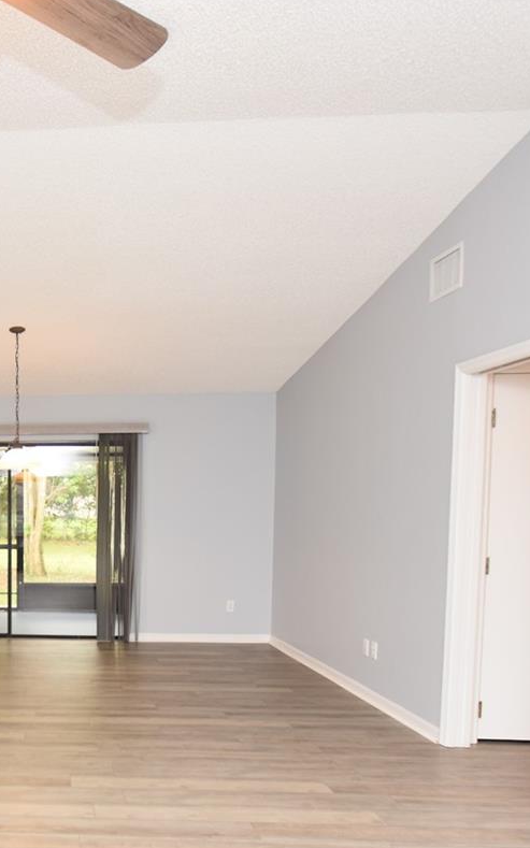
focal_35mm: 31
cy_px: 560
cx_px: -25
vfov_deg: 59.9
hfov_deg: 35.8
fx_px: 717
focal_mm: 10
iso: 360
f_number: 4
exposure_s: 1/60
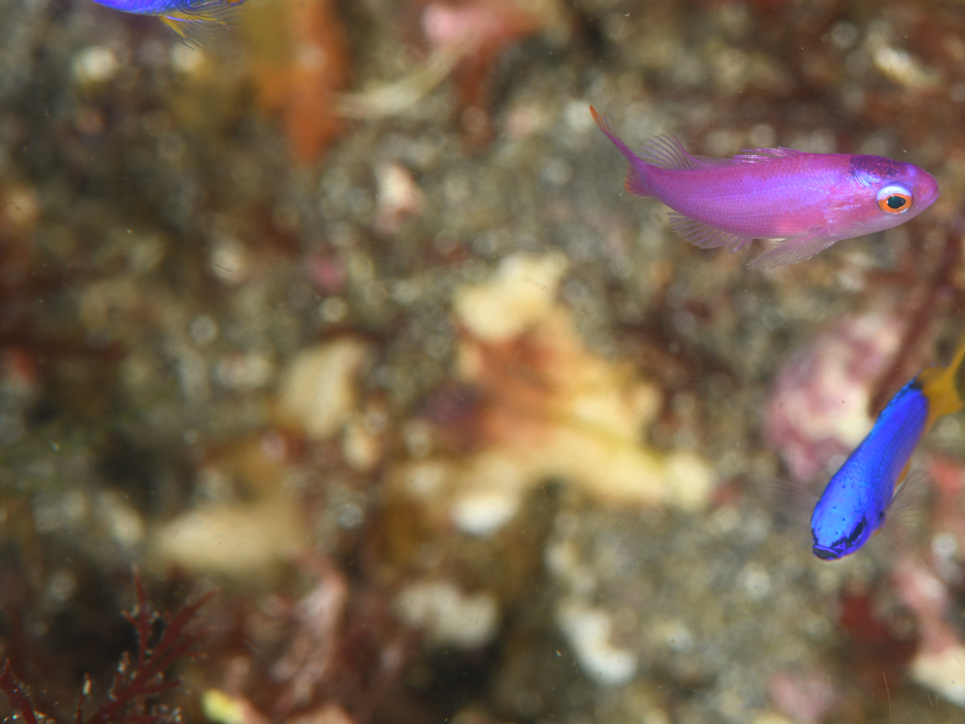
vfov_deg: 7.5
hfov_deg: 9.9
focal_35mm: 199
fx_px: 5548
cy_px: 211
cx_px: 838
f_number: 13
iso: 100
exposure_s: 1/250
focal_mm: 105
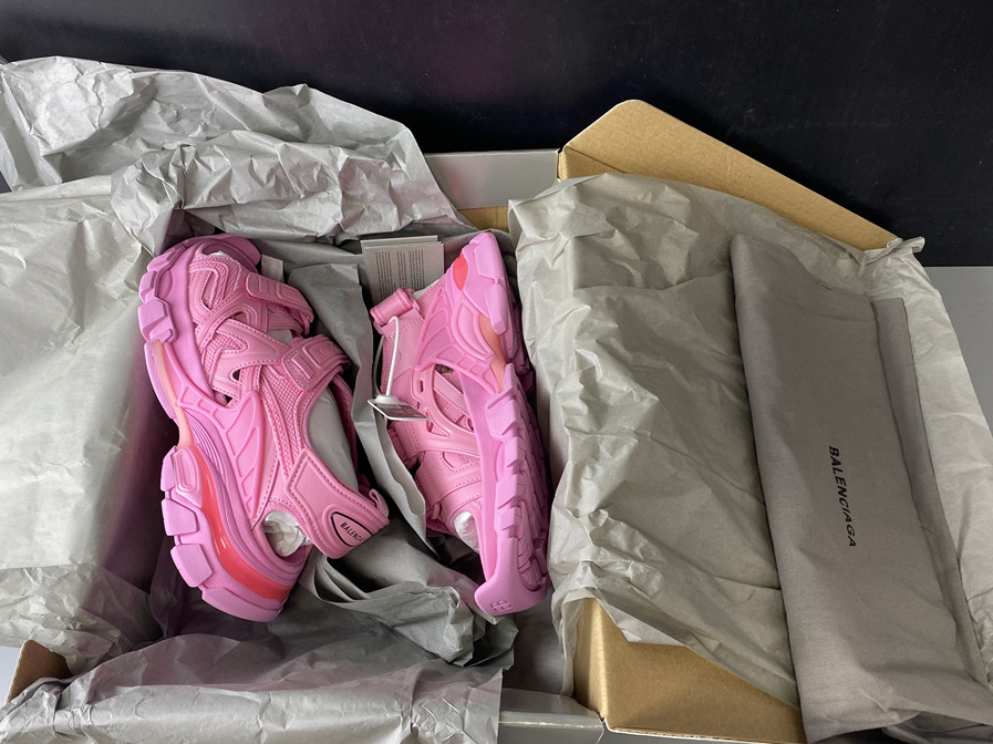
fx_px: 832
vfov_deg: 48.1
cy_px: 405
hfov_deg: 61.7
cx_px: 486
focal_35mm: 29
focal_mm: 4.25
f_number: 1.8
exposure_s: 1/50
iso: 64
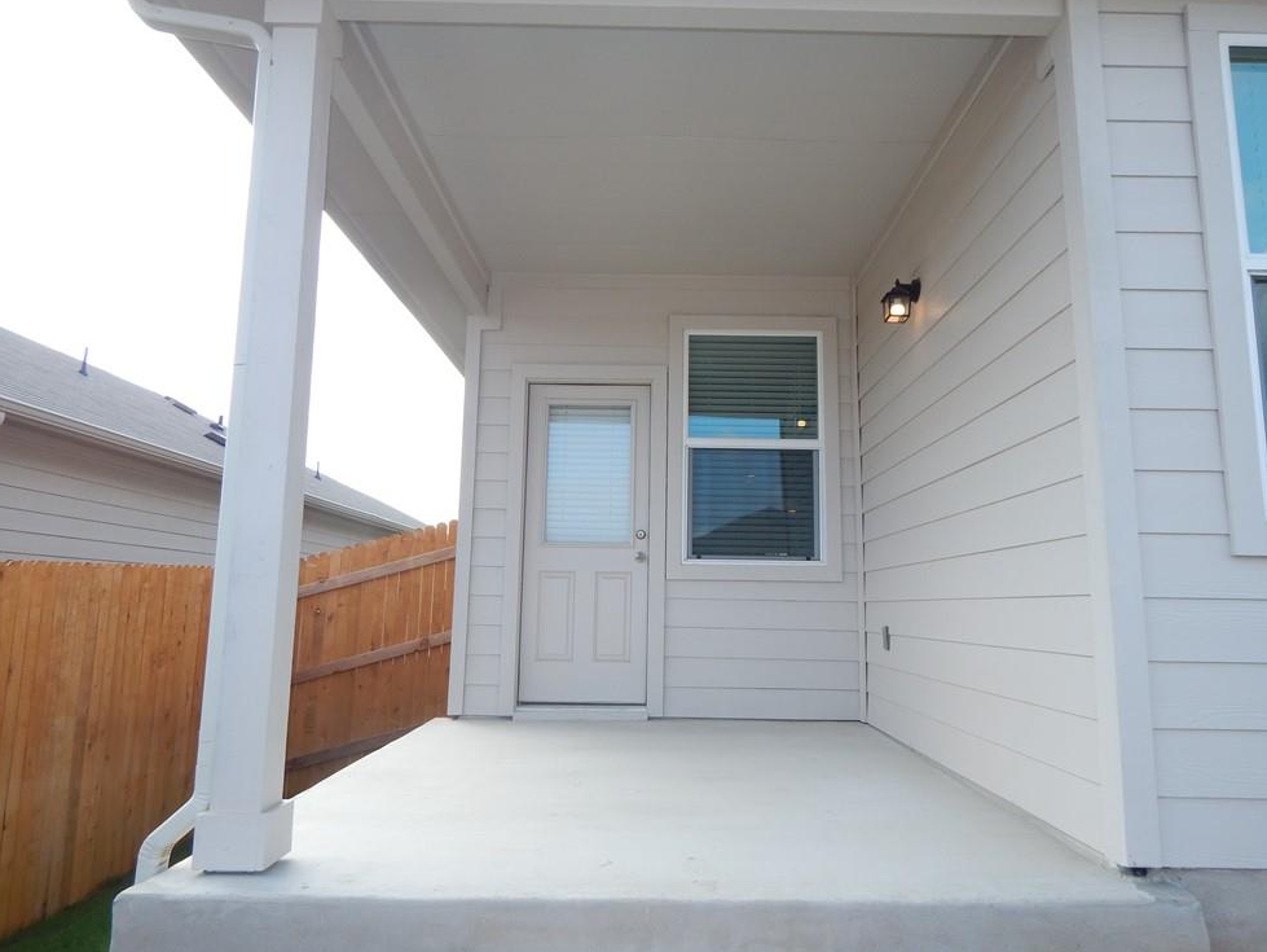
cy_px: 468
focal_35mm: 23
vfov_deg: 58.9
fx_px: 842
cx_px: 651
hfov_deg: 73.9
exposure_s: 1/1500
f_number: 3
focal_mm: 4
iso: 125
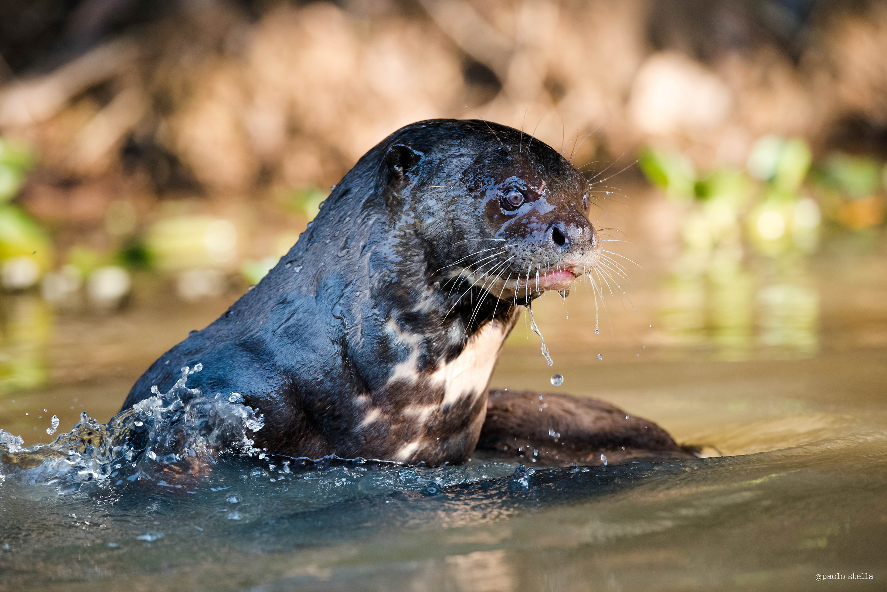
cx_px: 444
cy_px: 296
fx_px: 9857
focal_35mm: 400
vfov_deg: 3.4
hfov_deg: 5.2
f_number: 4.5
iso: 1600
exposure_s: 1/640
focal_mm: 400
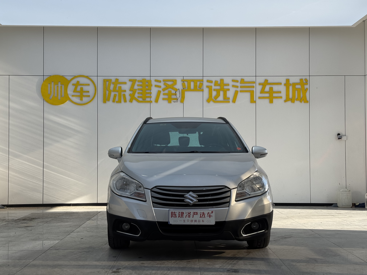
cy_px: 138
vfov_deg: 30.3
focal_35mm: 48
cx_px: 184
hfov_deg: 39.7
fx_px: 509
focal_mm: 6.76
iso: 64
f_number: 1.78
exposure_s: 1/1770
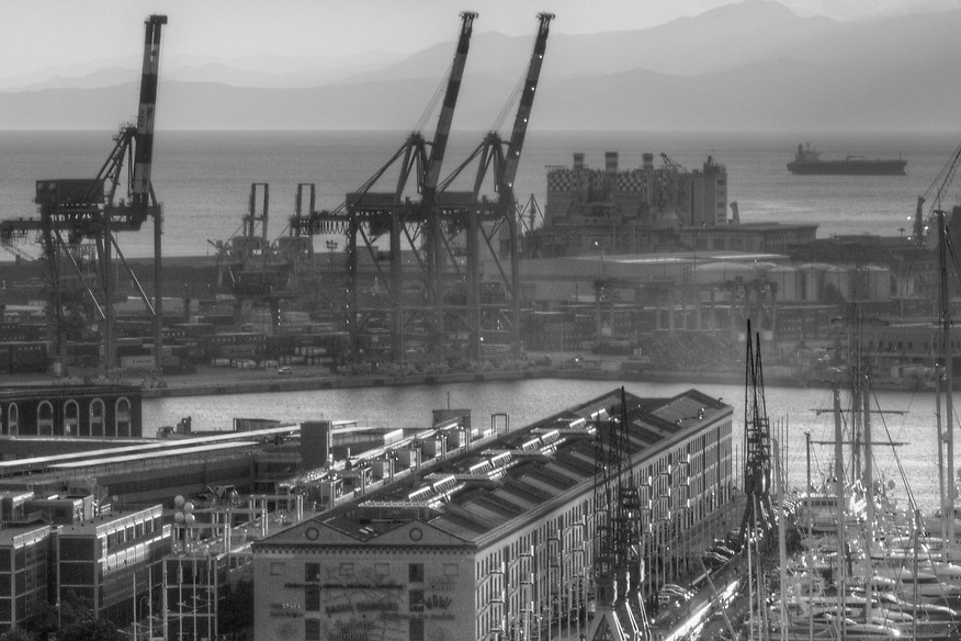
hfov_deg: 8.8
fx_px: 6219
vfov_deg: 5.9
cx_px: 803
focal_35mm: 233
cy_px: 541
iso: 400
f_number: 16
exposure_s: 1/160
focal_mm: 85
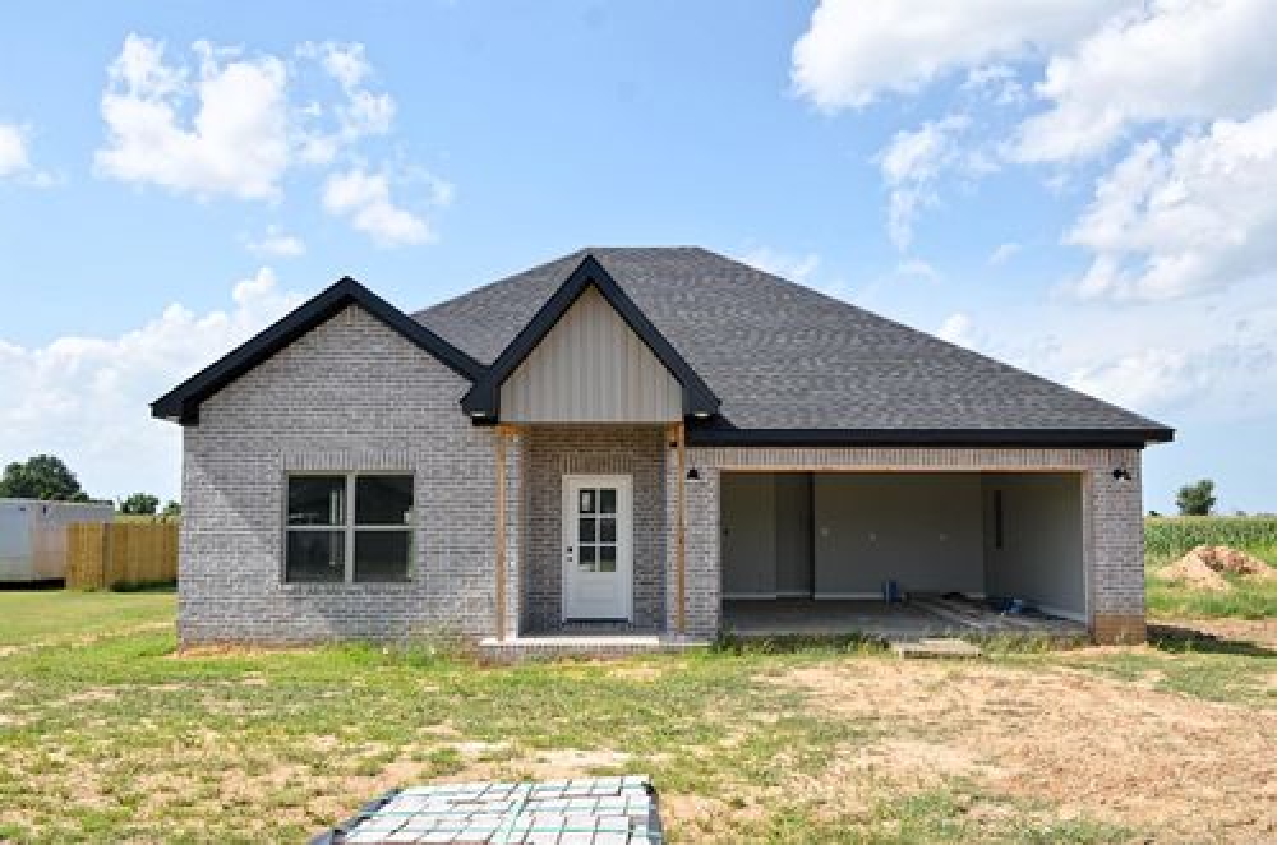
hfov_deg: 62.0
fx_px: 1062
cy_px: 422
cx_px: 638
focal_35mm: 30
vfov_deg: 43.4
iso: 100
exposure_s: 1/250
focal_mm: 20
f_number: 8
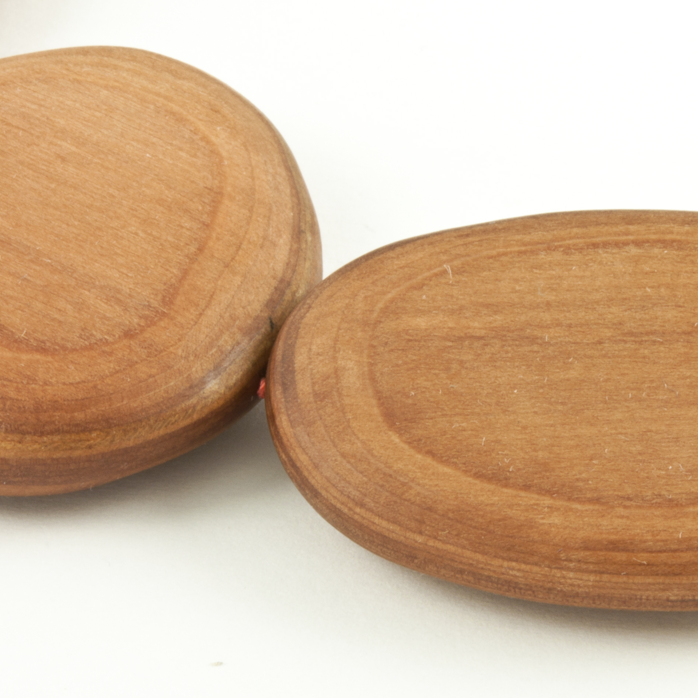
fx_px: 3947
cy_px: 334
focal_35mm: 173
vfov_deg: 10.1
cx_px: 634
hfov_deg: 10.1
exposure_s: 1
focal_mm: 60
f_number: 29
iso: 200
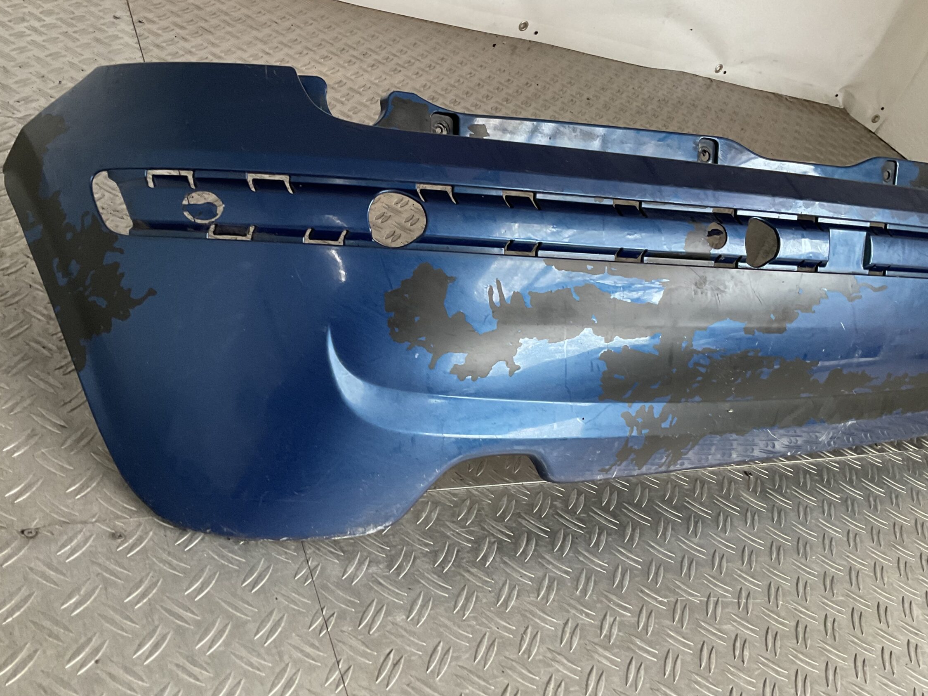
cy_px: 314
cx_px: 439
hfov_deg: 55.3
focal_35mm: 33
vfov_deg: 42.9
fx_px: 885
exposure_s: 1/50
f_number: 1.8
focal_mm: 3
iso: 160
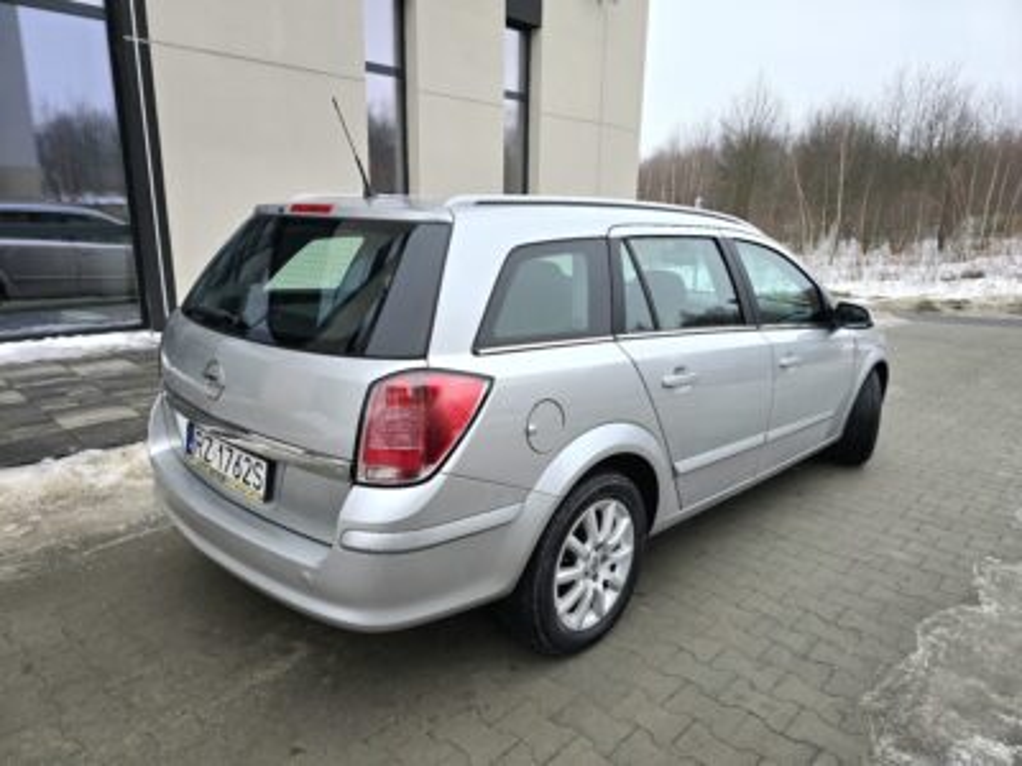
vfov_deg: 58.9
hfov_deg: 73.9
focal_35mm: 23
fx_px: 679
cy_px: 383
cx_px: 511
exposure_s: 1/182
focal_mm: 6.3
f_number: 1.7
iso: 32
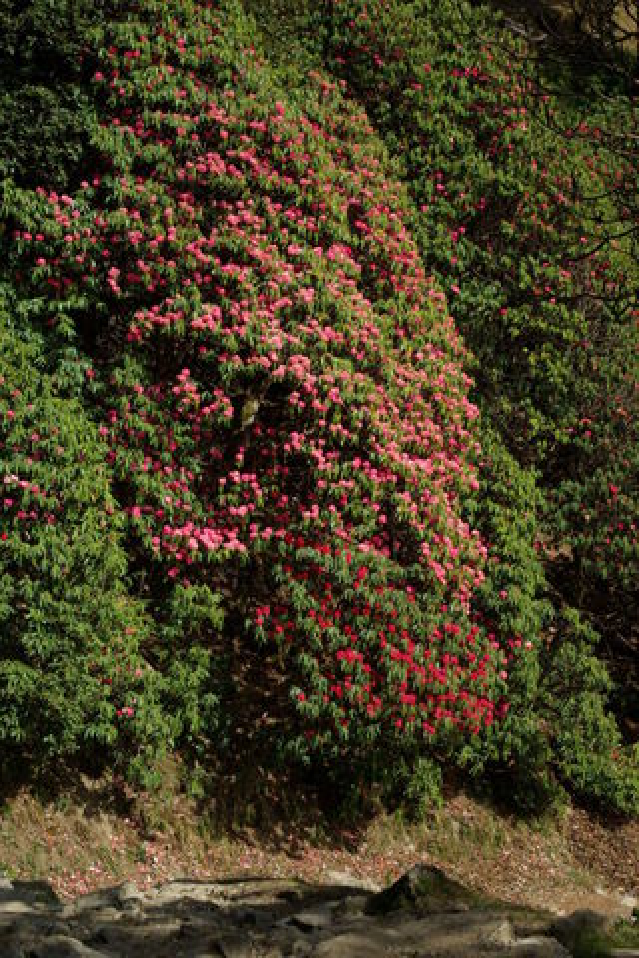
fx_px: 2196
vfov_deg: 24.6
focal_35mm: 82
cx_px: 320
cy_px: 479
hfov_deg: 16.6
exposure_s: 1/90
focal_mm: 55
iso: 100
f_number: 5.6
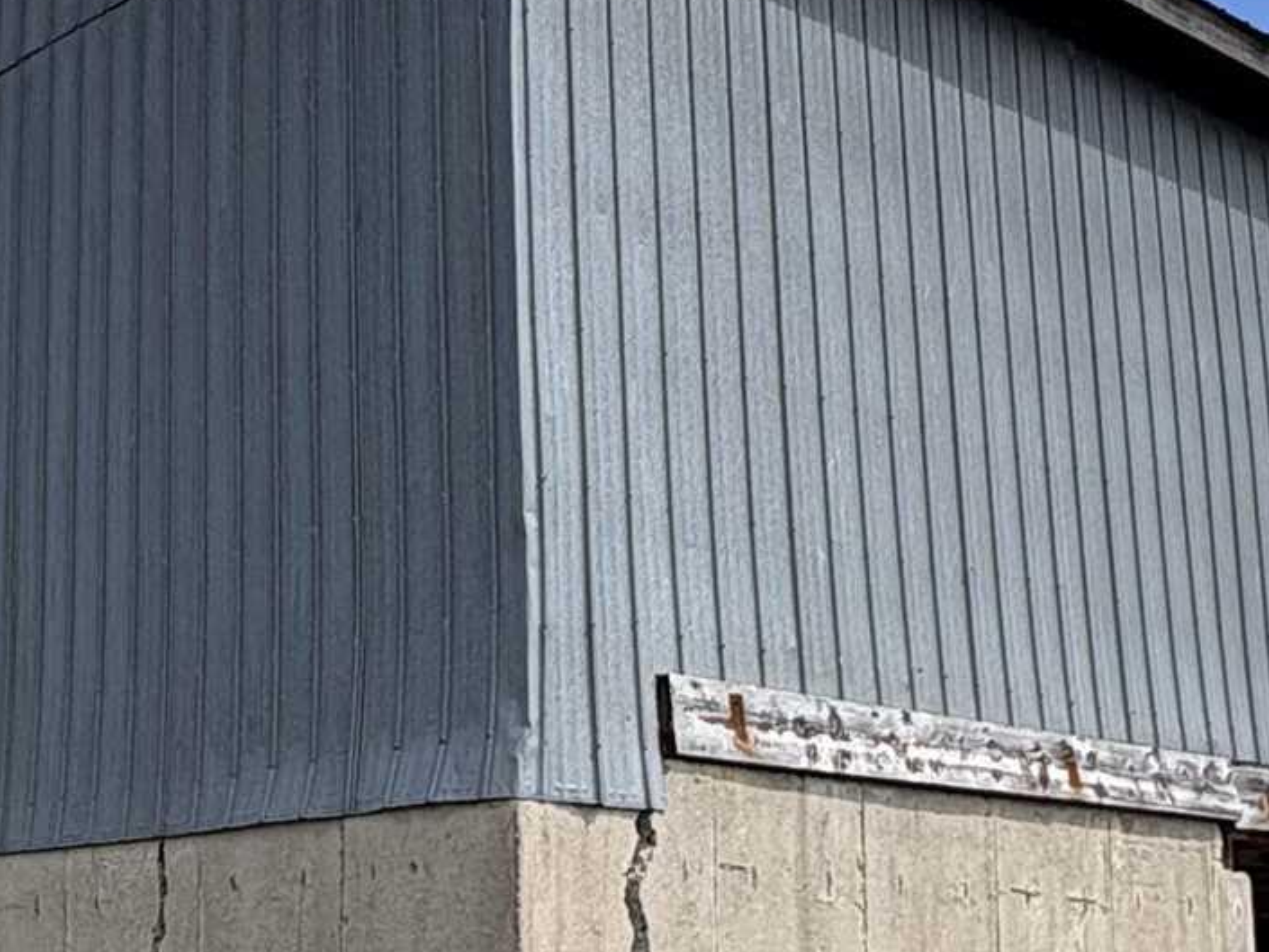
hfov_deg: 30.7
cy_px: 520
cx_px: 207
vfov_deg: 24.0
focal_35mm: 61
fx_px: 2237
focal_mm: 2.22
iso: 50
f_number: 2.2
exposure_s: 1/1789
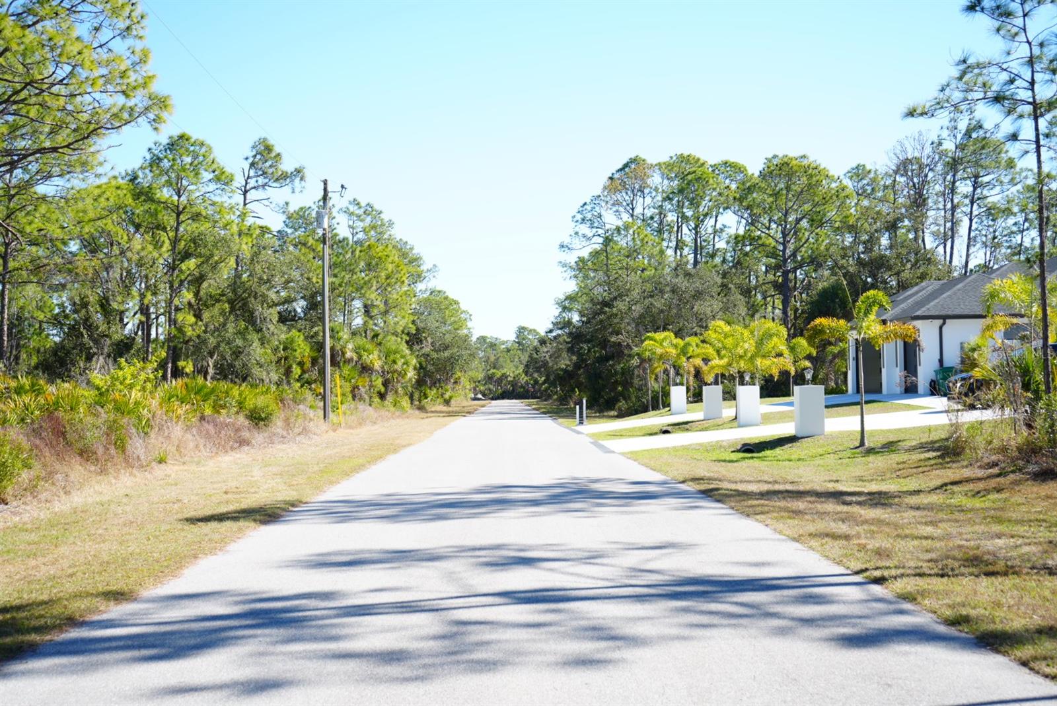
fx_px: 1263
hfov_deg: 45.4
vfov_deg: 31.2
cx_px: 528
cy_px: 353
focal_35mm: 43
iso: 100
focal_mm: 43
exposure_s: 1/200
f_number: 5
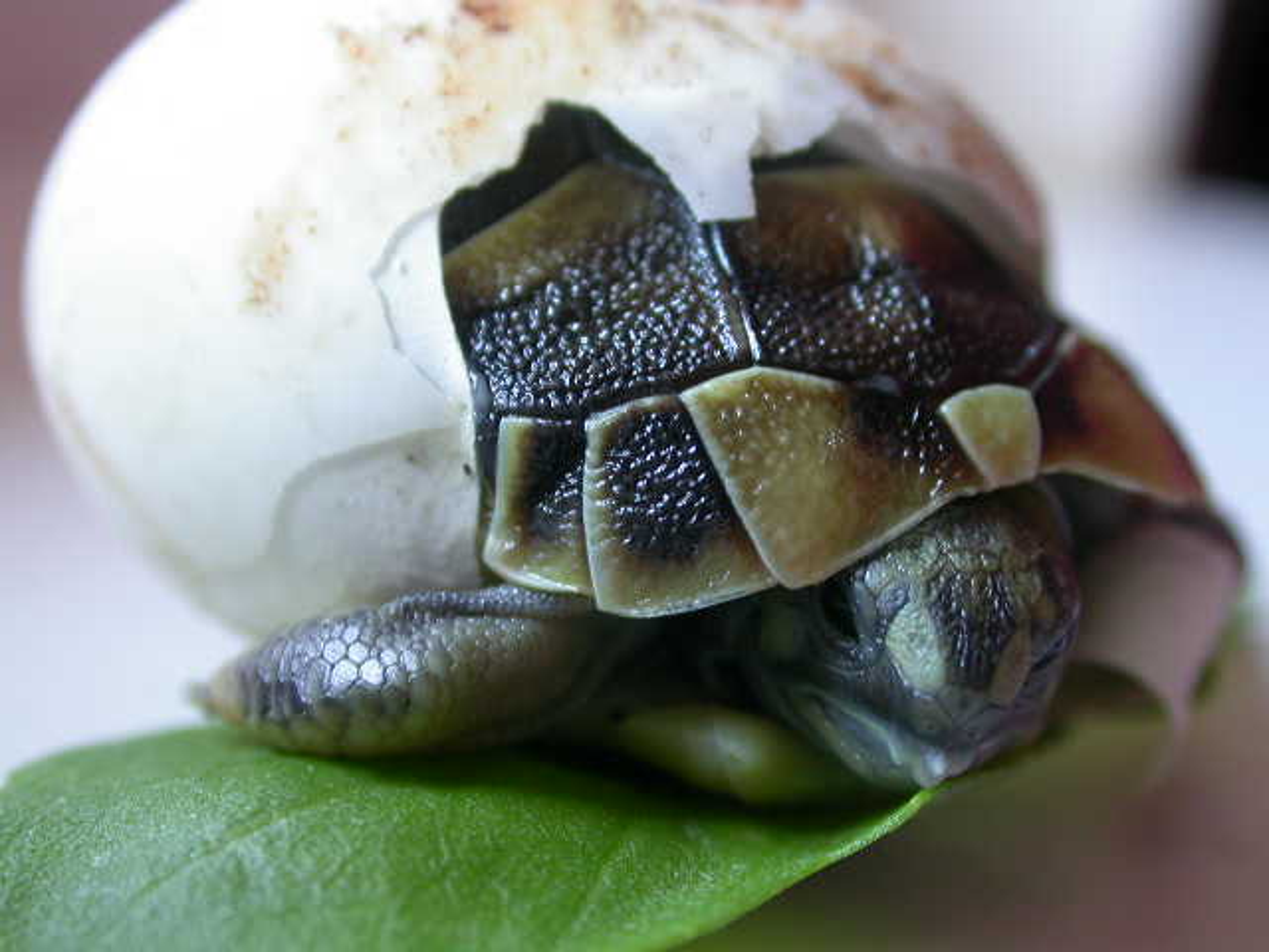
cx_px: 634
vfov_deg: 21.9
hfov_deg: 29.0
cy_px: 476
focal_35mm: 67
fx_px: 2456
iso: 100
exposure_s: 1/14.2
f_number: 3.2
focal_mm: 14
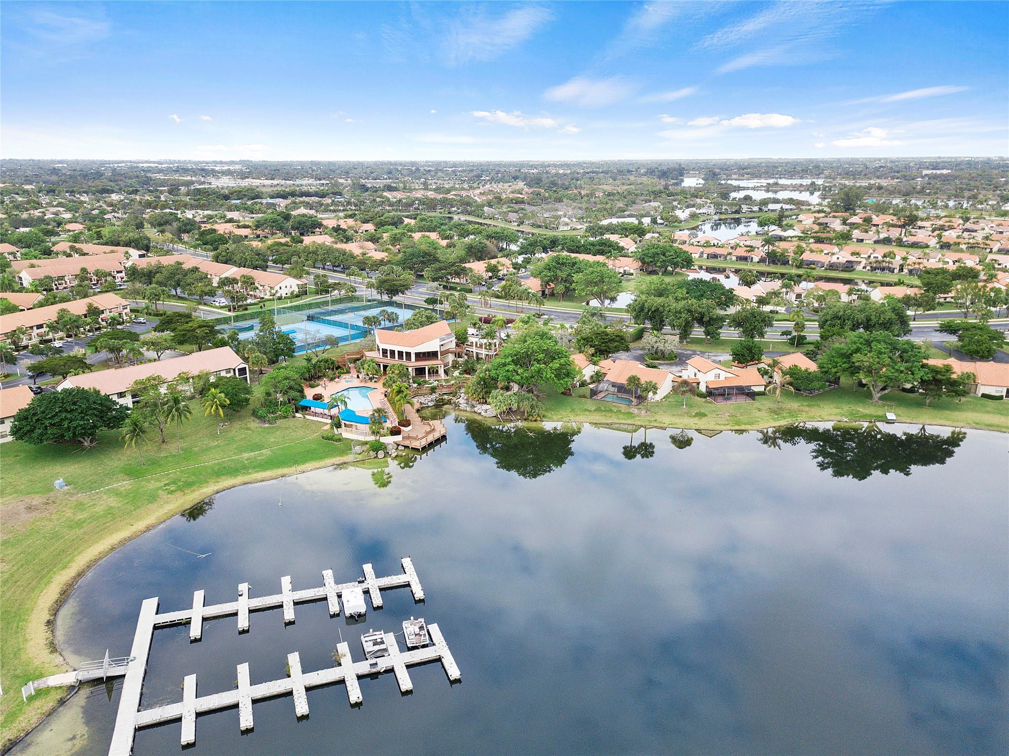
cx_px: 504
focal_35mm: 26
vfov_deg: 53.0
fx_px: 758
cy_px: 378
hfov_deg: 67.3
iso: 100
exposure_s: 1/640
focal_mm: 4.73
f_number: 2.2
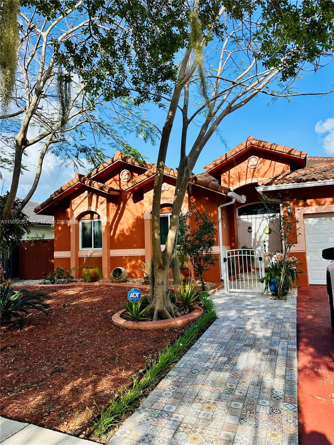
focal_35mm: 24
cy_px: 222
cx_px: 167
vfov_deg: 71.6
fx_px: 309
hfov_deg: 56.8
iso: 80
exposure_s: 1/2070
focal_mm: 6.86
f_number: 1.78
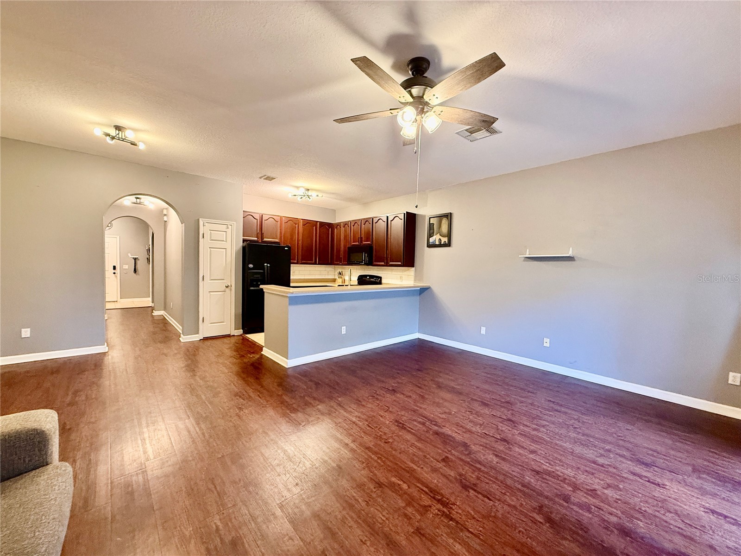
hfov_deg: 102.1
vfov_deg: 85.7
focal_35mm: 14
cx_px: 370
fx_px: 300
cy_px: 278
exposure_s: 1/60
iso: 400
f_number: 2.2
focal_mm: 2.22
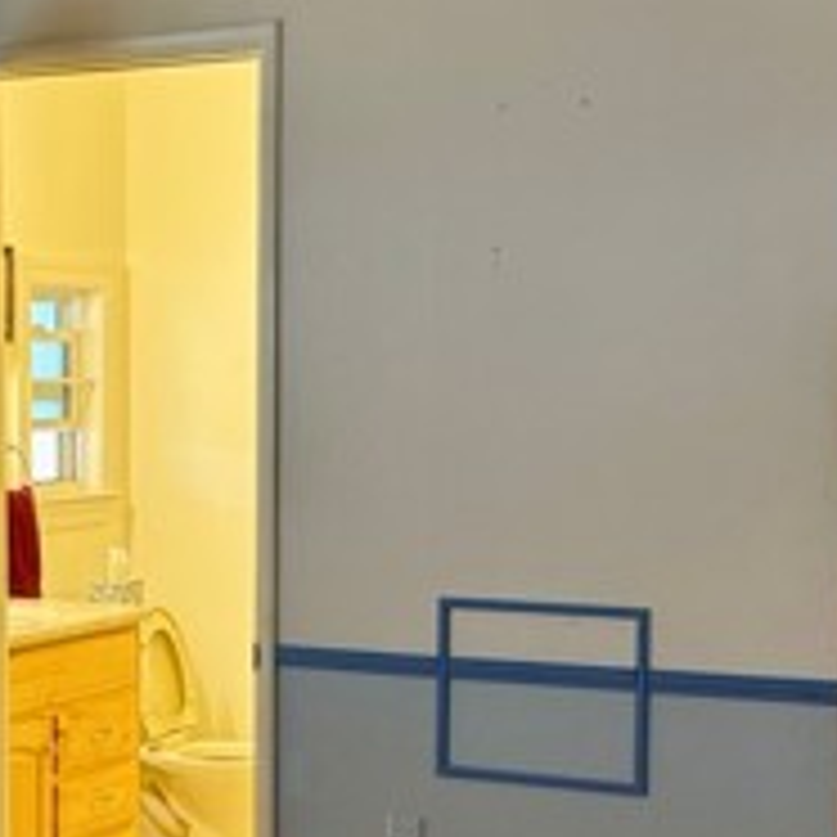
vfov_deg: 23.5
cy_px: 608
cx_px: 166
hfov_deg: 23.3
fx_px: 1997
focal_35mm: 73
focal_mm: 6.76
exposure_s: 1/60
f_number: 1.78
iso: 250
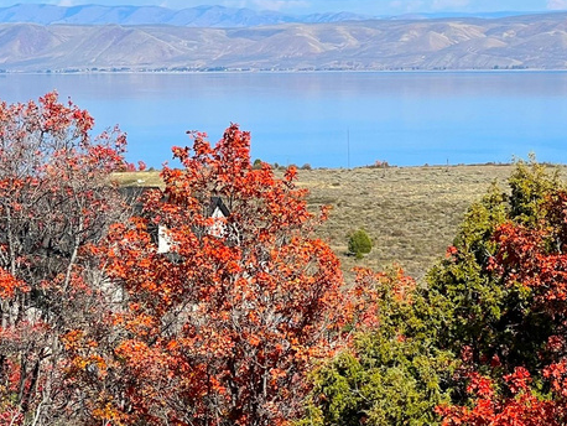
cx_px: 259
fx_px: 2819
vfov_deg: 8.6
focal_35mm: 172
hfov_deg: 11.5
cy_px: 154
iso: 32
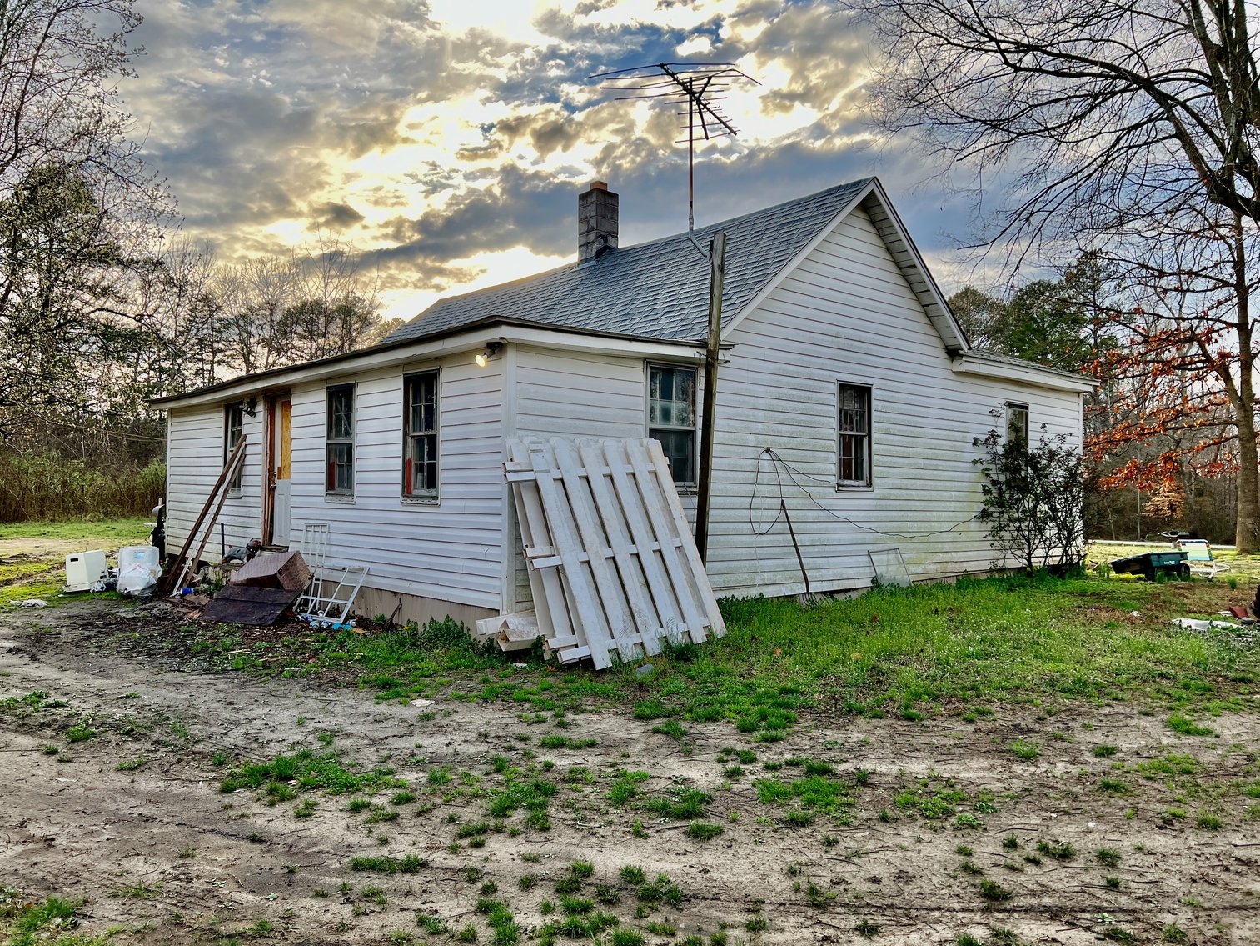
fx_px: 946
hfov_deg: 67.3
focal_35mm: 26
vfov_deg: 53.1
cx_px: 630
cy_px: 473
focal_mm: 5.7
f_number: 1.5
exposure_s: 1/909
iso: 50
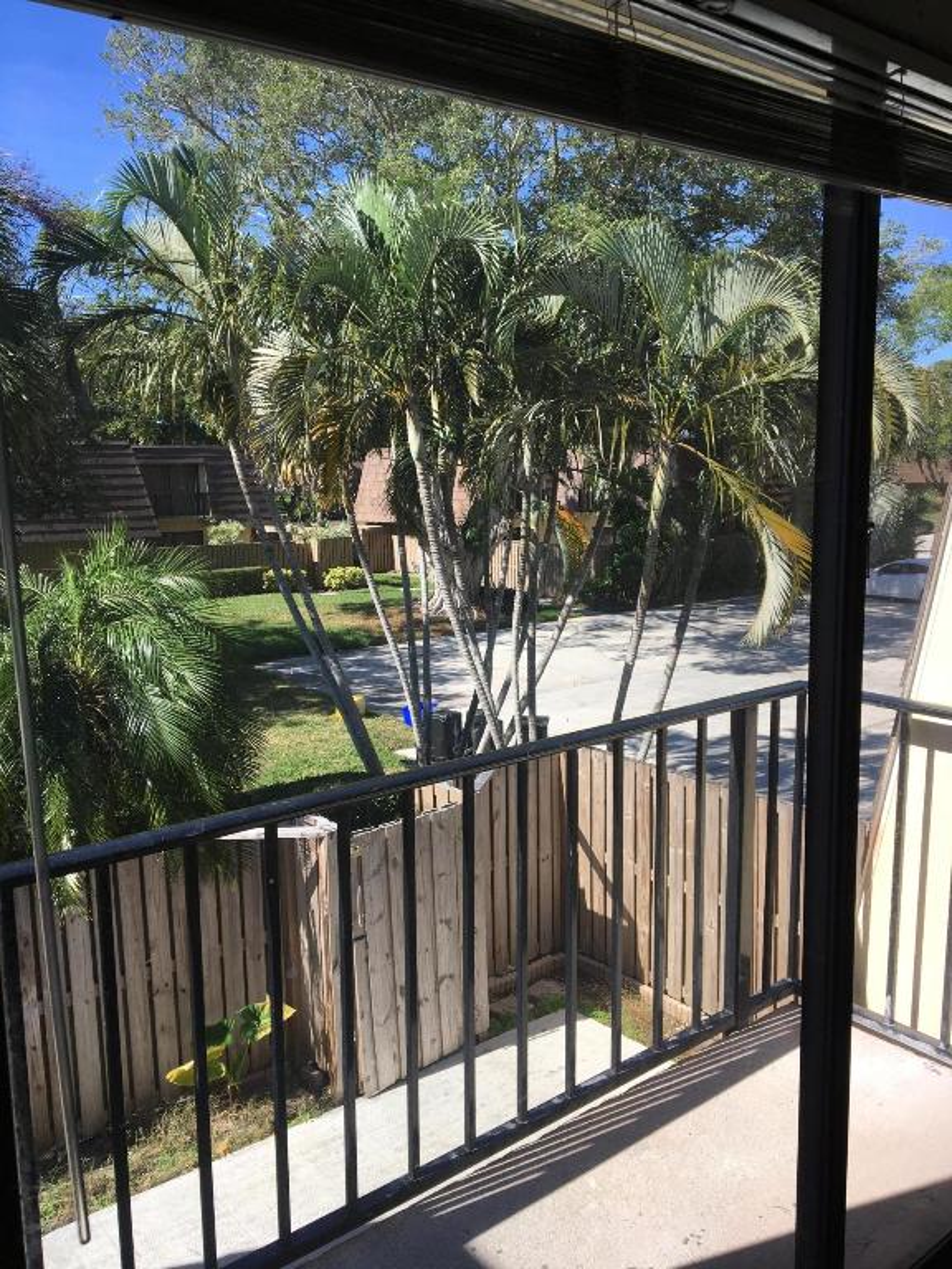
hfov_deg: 48.2
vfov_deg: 61.7
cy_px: 634
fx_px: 1063
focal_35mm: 29
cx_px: 476
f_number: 2.2
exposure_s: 1/407
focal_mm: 4.15
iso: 25
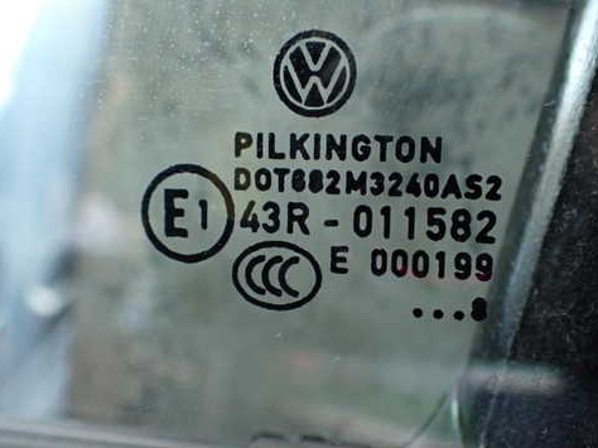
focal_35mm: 38
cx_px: 355
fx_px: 656
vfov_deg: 37.7
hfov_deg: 48.7
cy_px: 244
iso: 400
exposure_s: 1/125
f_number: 2.3
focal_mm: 5.4
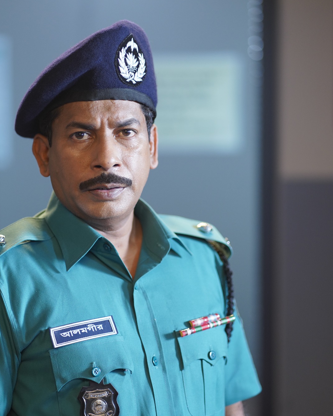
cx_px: 121
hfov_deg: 12.8
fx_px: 1478
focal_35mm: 120
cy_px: 208
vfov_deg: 16.0
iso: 1000
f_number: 1.8
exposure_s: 1/125
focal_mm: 85
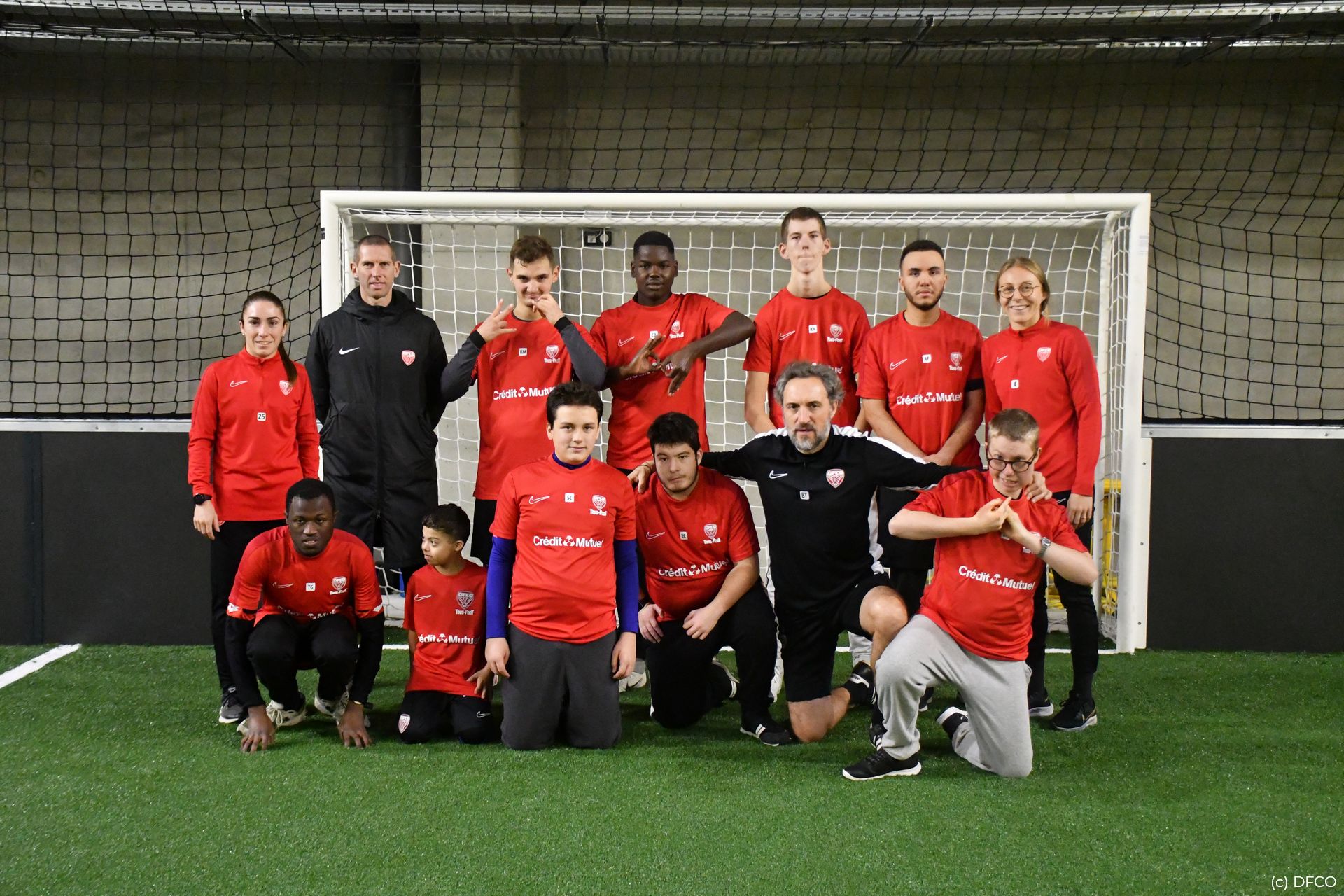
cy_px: 448
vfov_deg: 28.1
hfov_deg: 41.1
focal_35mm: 48
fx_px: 1792
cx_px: 672
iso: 9000
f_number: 4
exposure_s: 1/500
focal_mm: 32
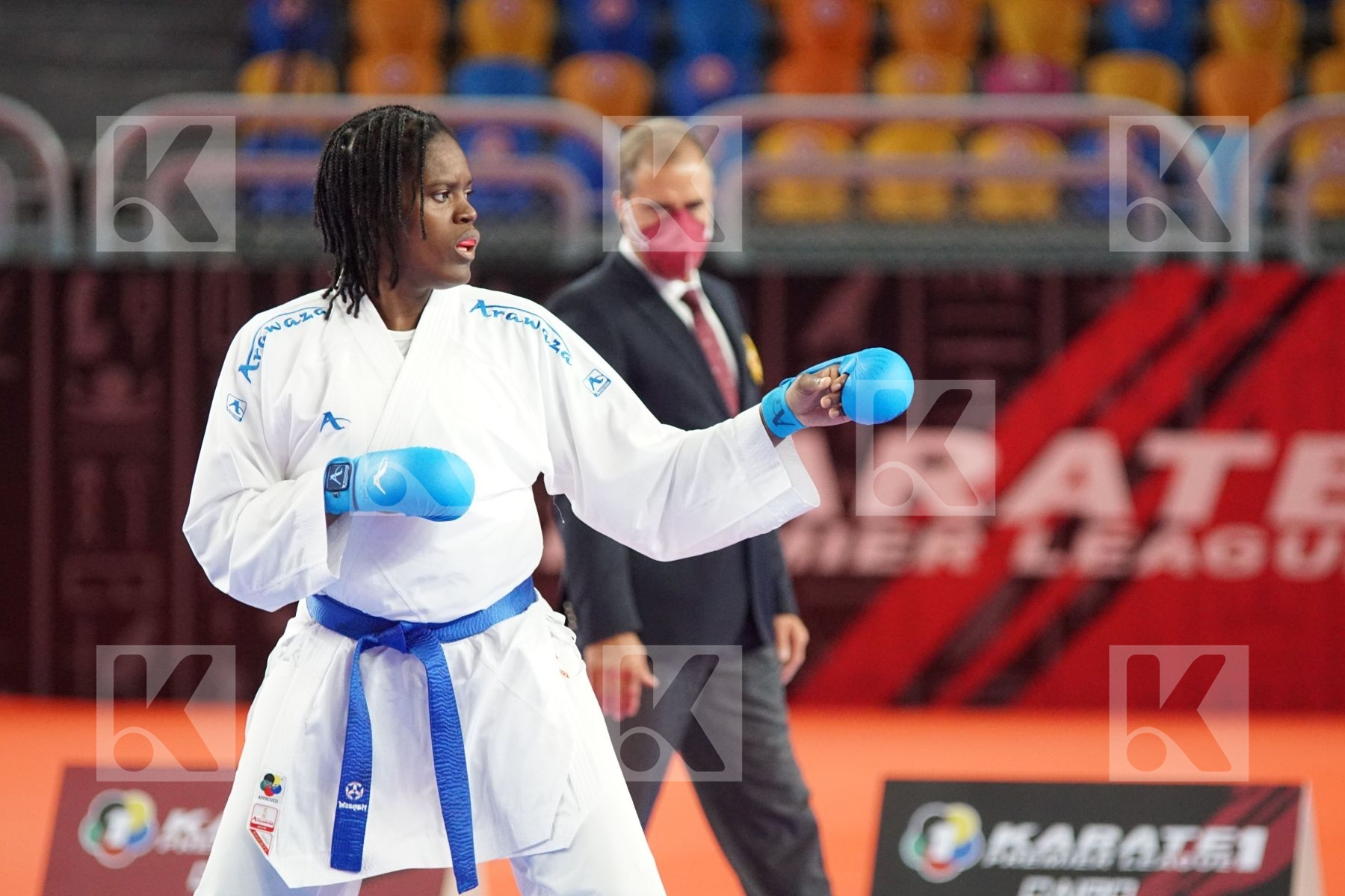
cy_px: 448
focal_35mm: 240
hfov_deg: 8.6
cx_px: 672
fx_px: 8966
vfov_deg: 5.7
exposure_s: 1/1000
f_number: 2.8
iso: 3200
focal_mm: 160
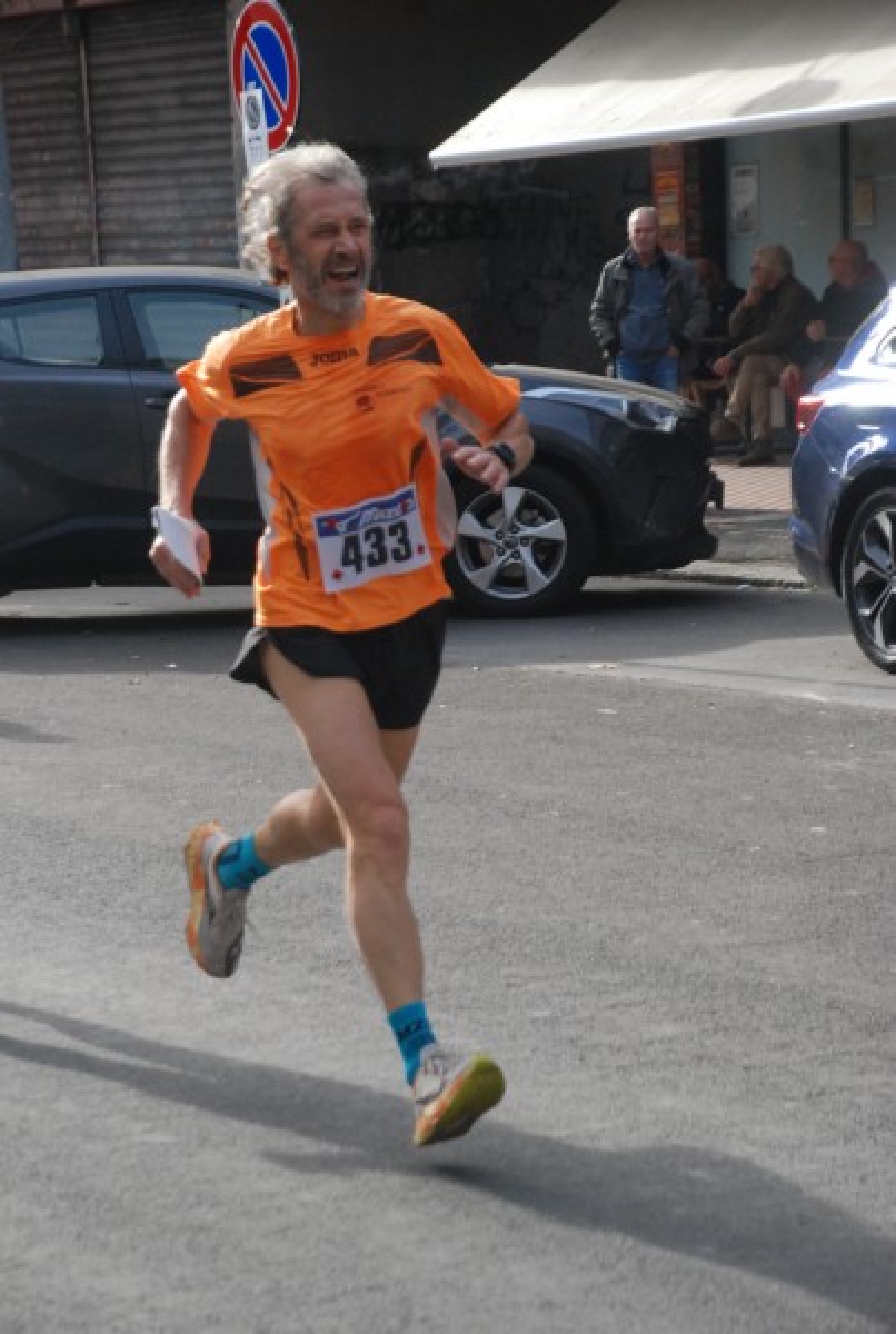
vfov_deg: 16.0
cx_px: 448
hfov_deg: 10.8
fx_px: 4735
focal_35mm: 128
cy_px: 667
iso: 1000
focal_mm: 85
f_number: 5.6
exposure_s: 1/800
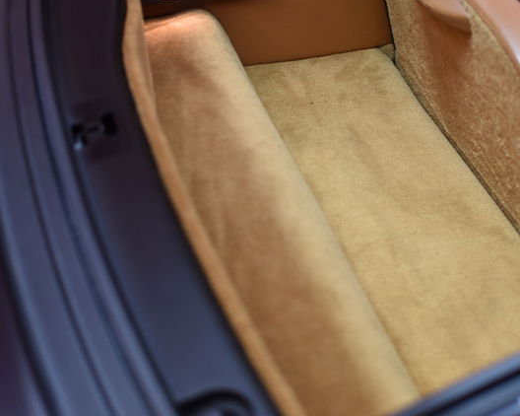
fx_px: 1103
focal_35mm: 72
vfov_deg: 21.3
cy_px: 195
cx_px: 362
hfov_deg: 26.3
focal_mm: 35
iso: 800
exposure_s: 1/60
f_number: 2.2
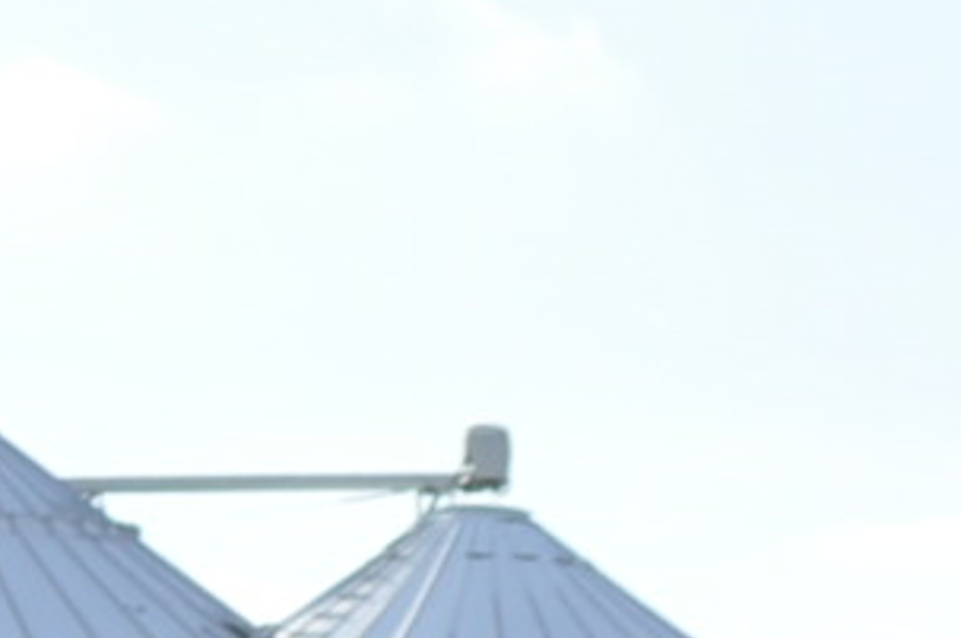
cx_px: -1618
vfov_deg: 2.6
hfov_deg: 3.8
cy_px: 1273
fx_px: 14152
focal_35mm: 531
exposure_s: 1/400
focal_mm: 50
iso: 200
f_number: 10
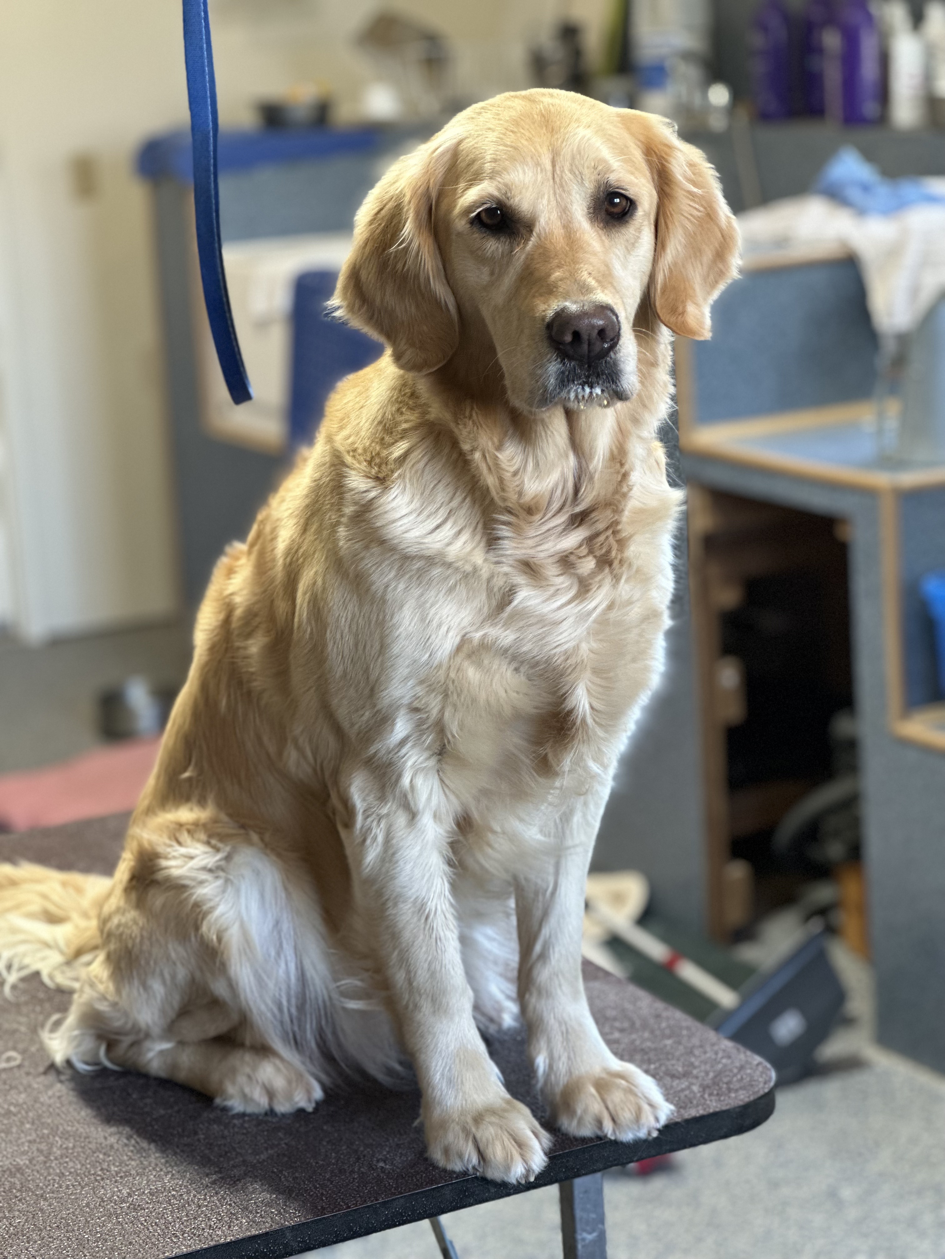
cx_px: 472
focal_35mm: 77
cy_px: 630
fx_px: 2803
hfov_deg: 19.1
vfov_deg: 25.3
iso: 200
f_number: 2.8
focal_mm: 9
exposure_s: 1/40
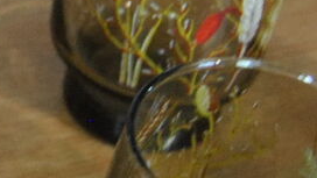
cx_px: -176
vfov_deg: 4.9
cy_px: 150
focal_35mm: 246
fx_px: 2068
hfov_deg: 8.5
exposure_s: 1/30
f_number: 3.5
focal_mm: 22
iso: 640
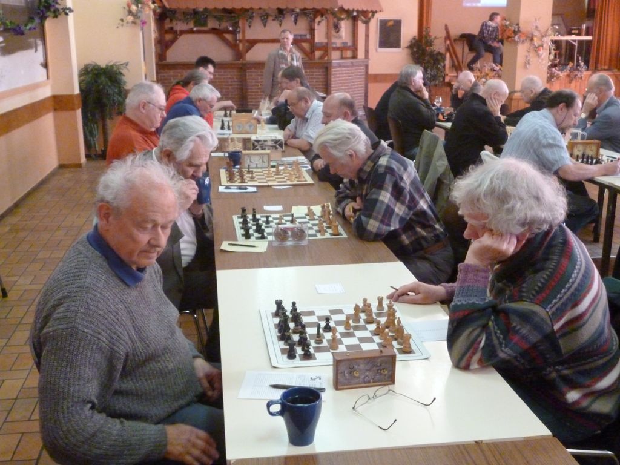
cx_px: 310
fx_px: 734
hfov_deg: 45.8
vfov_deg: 35.1
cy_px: 232
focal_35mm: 41
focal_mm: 7.3
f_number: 3.7
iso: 800
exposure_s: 1/60
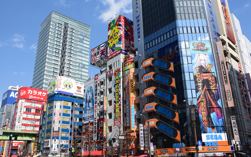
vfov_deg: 40.6
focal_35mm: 31
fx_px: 212
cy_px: 77
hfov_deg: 61.2
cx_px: 124
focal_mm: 20
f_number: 5.6
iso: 100
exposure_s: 1/500
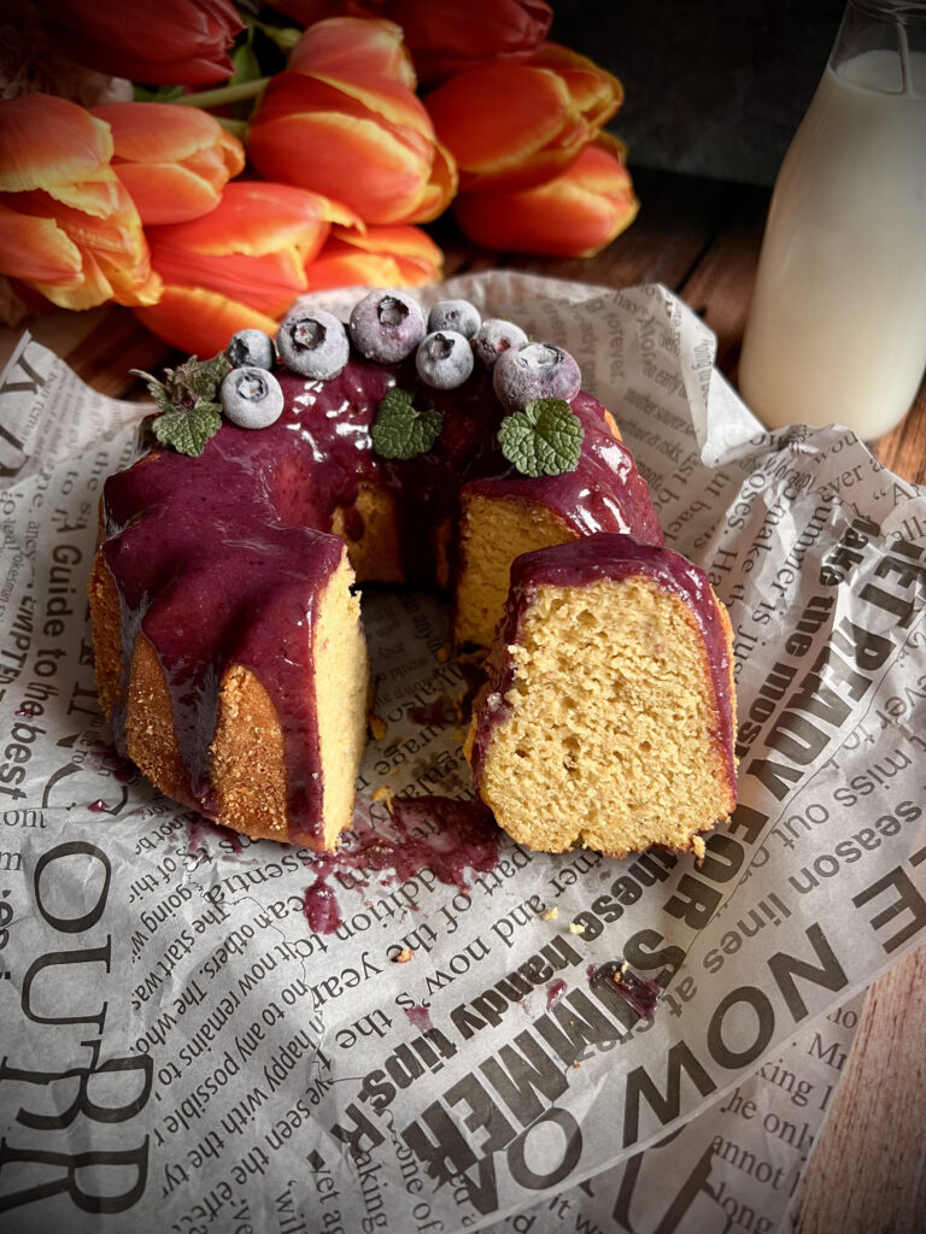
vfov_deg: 67.3
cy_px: 617
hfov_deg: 53.1
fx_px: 927
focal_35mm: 26
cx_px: 463
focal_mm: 5.7
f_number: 1.5
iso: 200
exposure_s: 1/60
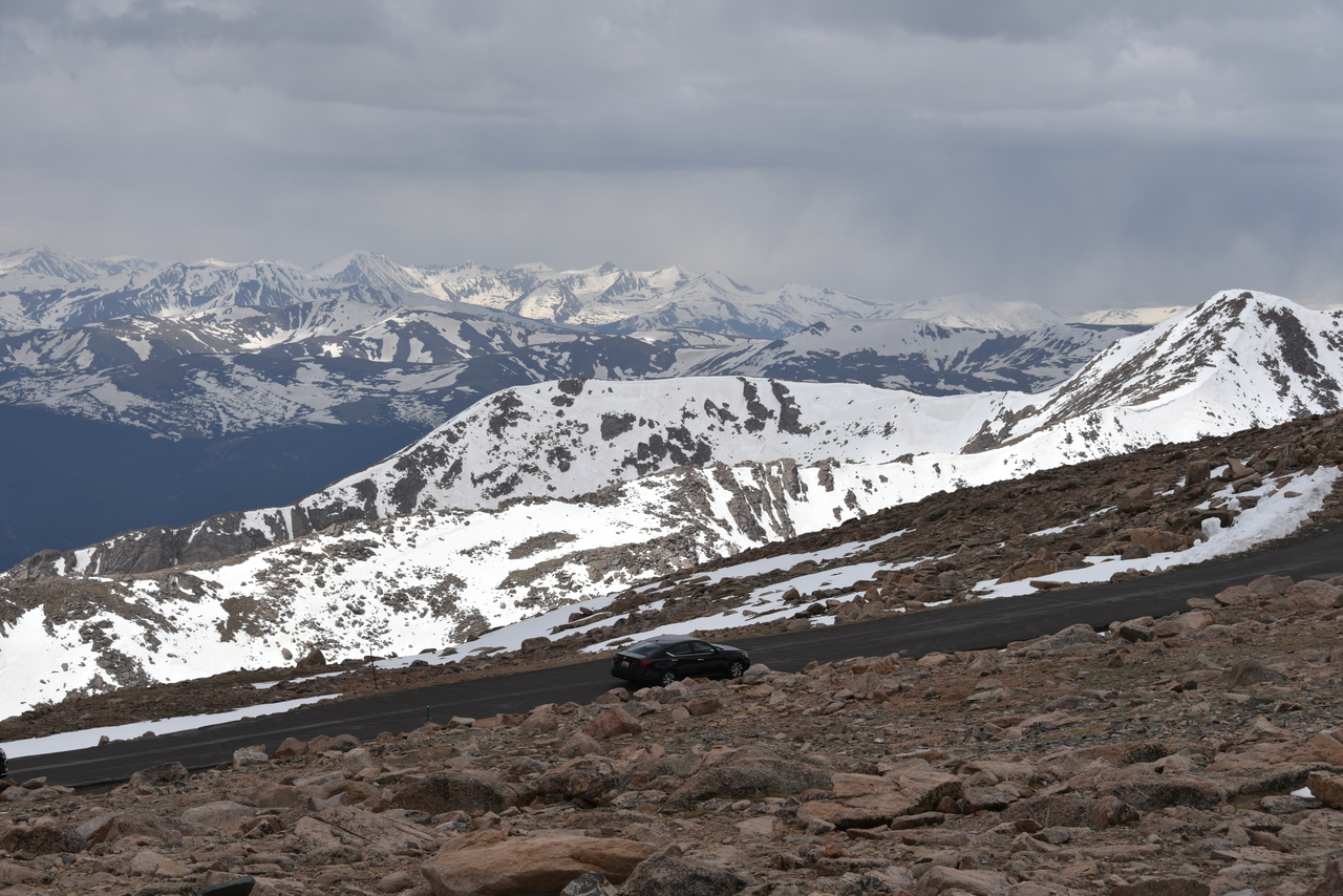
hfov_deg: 22.6
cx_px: 672
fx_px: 3358
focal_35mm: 90
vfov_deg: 15.2
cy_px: 448
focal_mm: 90
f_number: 10
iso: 100
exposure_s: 1/400
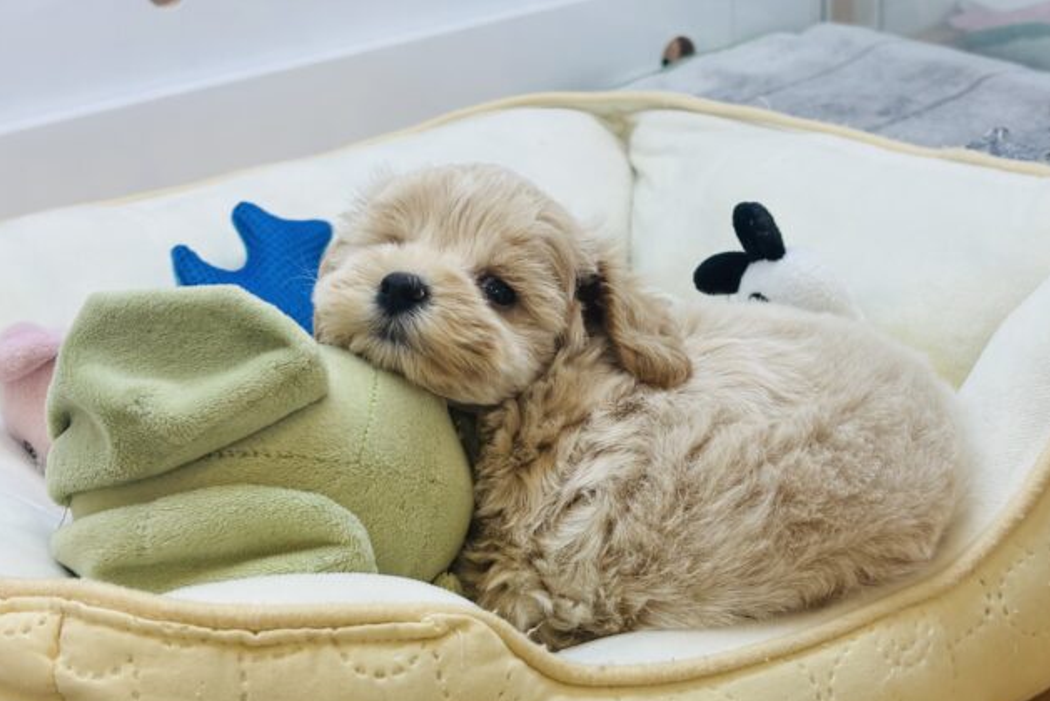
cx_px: 528
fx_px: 1605
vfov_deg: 24.6
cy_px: 399
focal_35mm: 55
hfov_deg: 36.2
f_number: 1.6
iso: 40
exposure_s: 1/100
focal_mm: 5.96
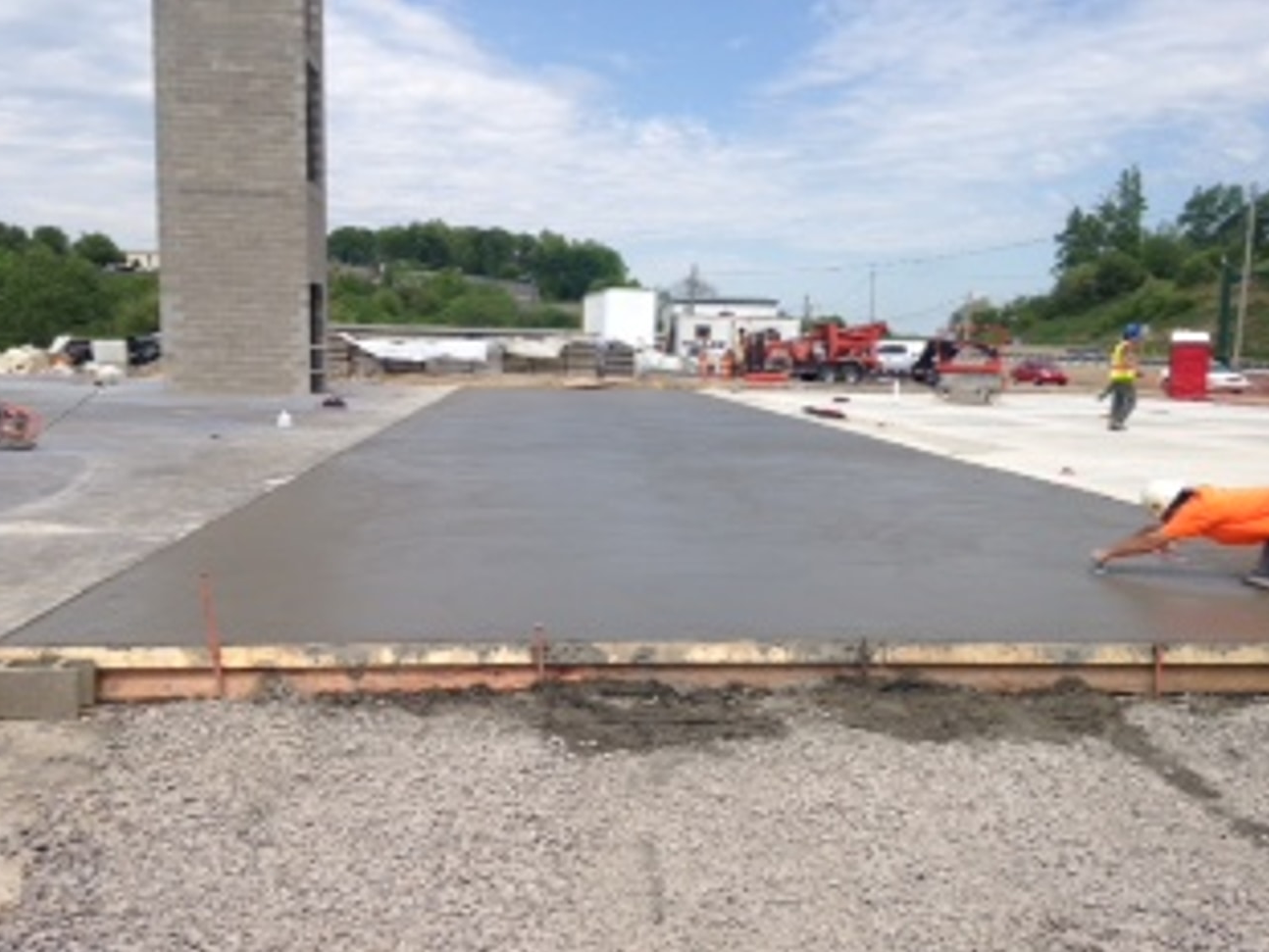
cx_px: 641
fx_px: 1247
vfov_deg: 41.8
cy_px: 487
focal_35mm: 34
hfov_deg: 53.9
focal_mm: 4.12
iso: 50
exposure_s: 1/2088
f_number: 2.4
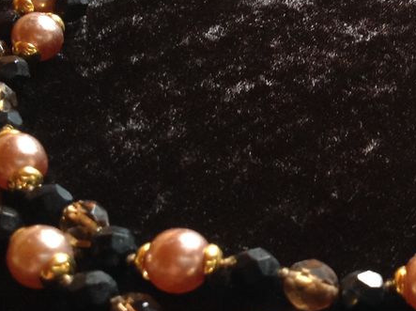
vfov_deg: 18.6
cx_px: 386
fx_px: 948
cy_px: 99
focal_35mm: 79
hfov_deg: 24.0
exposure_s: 1/15
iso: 100
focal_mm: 4.28
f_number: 2.4
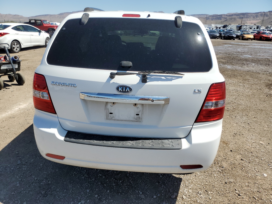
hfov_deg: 67.3
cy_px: 102
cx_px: 136
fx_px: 204
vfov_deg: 53.1
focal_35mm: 26
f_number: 1.5
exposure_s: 1/5000
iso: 50
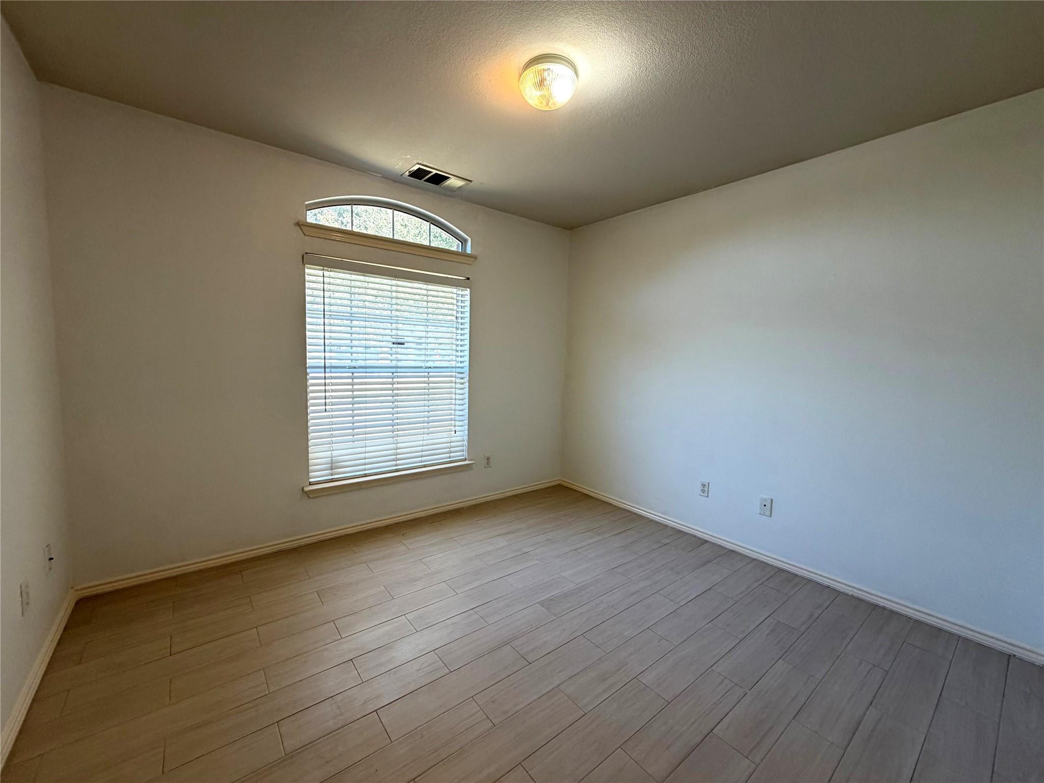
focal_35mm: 14
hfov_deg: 102.1
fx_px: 422
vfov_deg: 85.7
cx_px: 522
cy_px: 392
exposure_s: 1/120
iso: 160
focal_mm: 2.22
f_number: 2.2
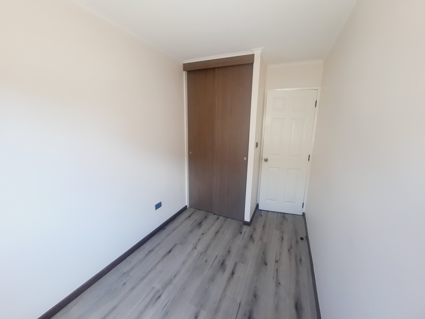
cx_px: 212
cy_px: 160
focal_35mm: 13
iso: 50
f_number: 2.2
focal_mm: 1.74
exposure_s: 1/33
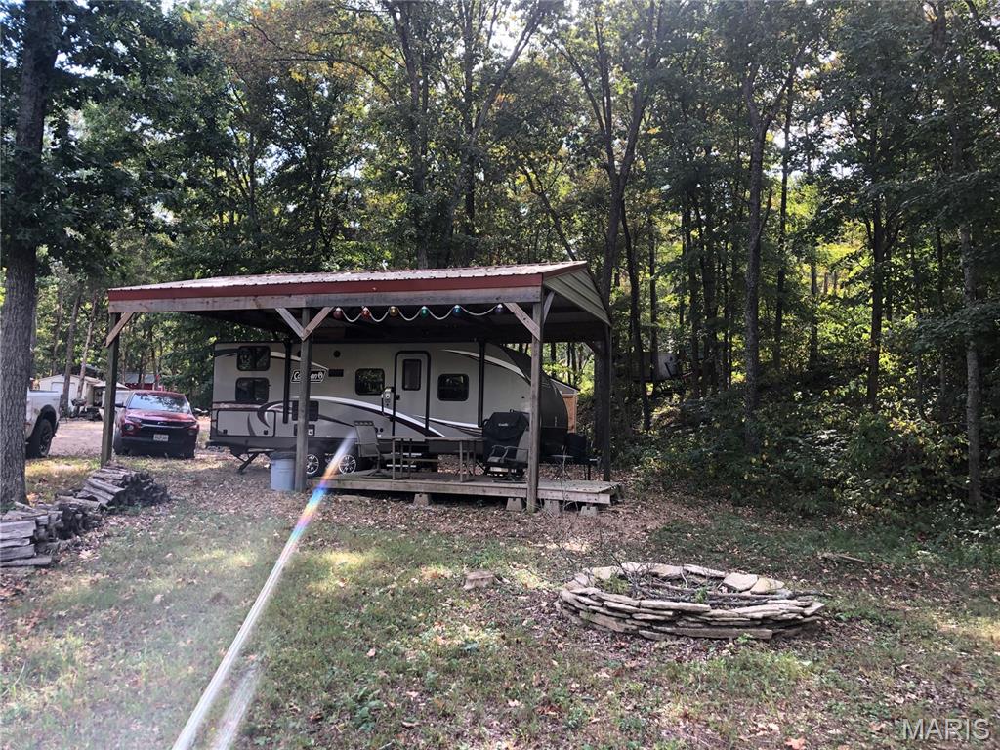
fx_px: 809
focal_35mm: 28
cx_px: 500
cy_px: 375
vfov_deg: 49.7
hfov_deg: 63.4
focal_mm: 3.99
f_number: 1.8
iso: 25
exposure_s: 1/120
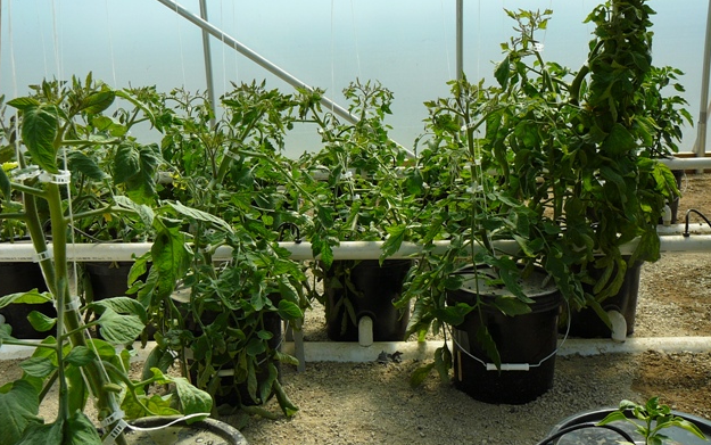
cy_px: 196
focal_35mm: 38
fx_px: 737
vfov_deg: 33.6
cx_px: 349
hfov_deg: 51.5
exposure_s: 1/400
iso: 80
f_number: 5
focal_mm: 5.2
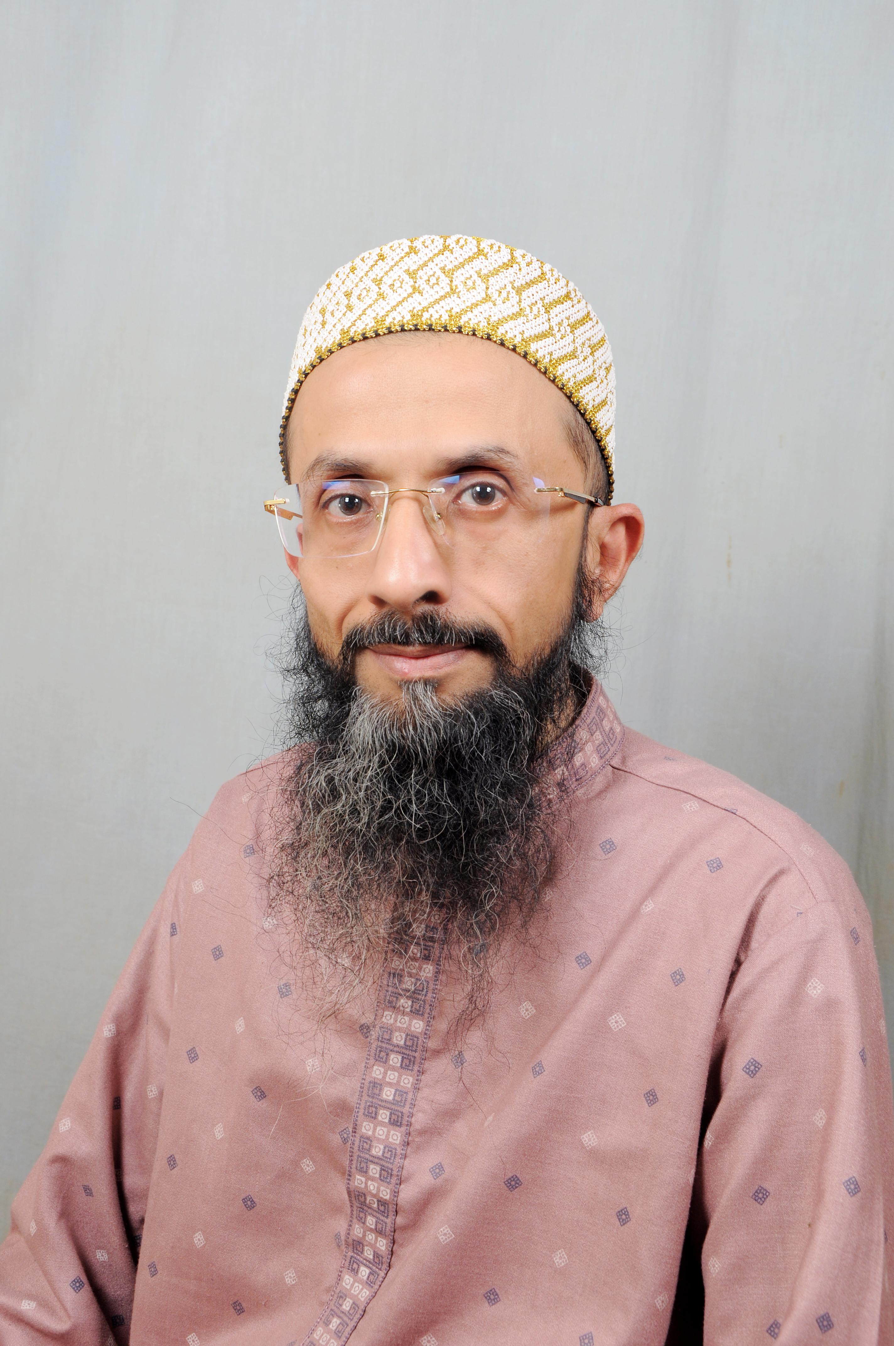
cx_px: 447
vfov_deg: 33.4
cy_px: 673
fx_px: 2241
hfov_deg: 22.6
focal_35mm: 60
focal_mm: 40
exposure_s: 1/125
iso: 250
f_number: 8
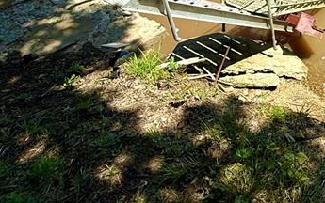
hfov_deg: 37.8
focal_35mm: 44
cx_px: 356
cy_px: -77
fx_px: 390
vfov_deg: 24.5
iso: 50
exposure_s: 1/2024
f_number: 2.2
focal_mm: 2.22
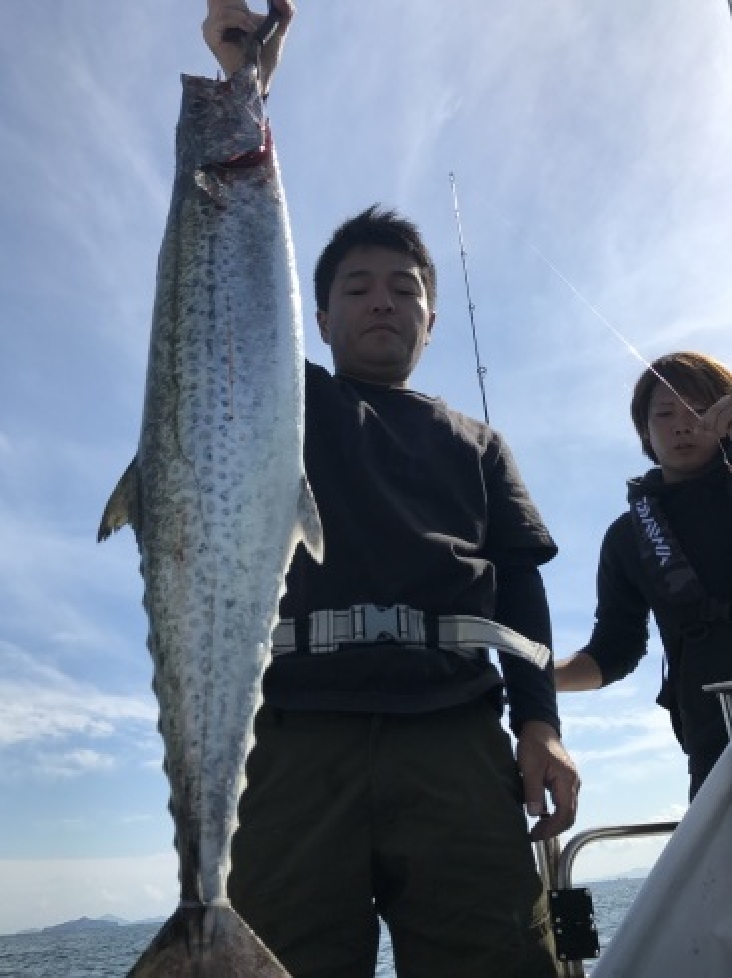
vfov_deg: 63.5
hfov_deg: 49.7
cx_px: 366
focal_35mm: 28
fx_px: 790
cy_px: 489
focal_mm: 3.99
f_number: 1.8
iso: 20
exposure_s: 1/3546
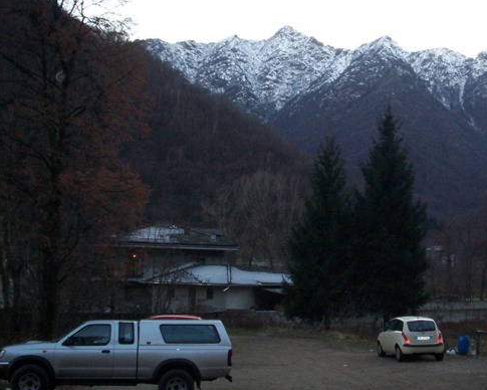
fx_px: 836
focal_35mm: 58
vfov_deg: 26.2
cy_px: 171
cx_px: 369
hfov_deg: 31.9
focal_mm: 5.9
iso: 140
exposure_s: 1/64
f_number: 4.5
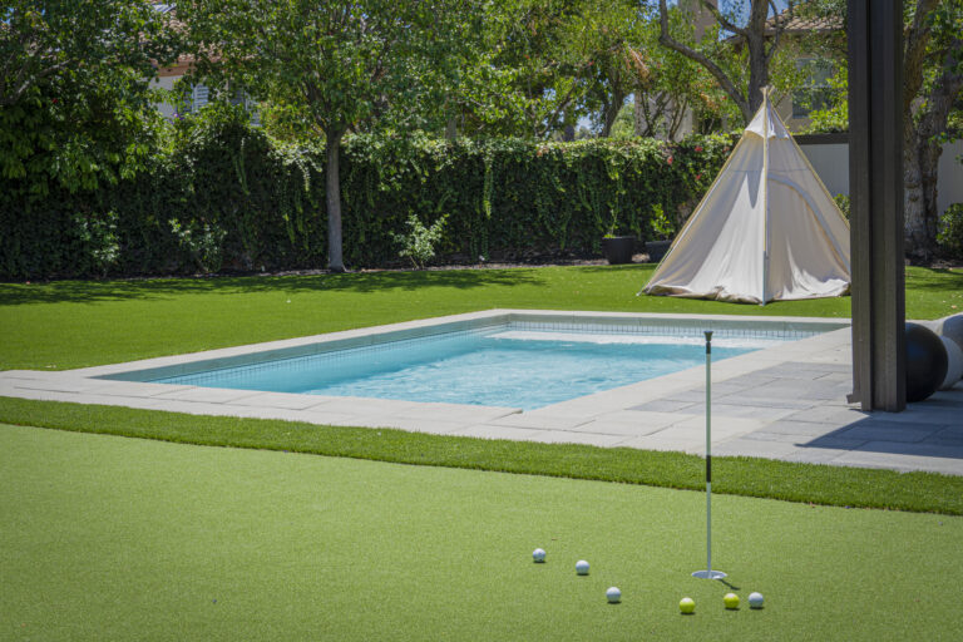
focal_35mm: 52
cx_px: 482
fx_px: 1404
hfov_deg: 37.9
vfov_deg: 25.8
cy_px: 321
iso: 100
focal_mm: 35
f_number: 9
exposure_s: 1/125
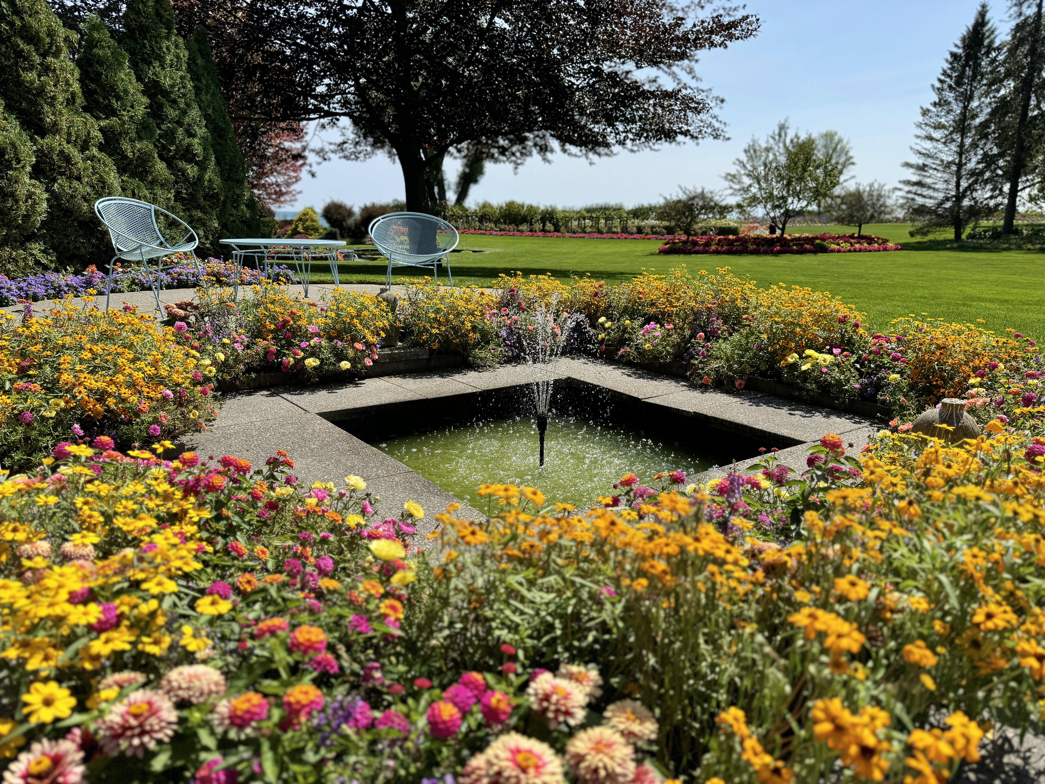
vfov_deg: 56.8
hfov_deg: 71.6
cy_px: 392
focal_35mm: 24
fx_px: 725
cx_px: 522
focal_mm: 6.76
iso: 80
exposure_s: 1/3597
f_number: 1.78
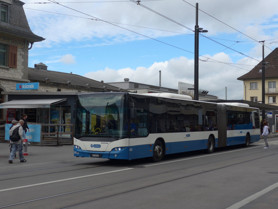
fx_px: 418
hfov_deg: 36.8
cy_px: 104
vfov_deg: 28.0
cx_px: 139
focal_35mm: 52
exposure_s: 1/800
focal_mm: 10.7
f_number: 3.3
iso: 80
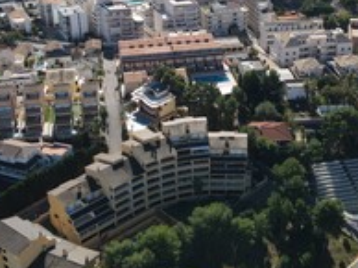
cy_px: 71
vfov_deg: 25.3
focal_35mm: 57
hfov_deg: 33.7
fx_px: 589
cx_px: 220
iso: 100
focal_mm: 4.5
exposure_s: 1/640
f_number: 2.8
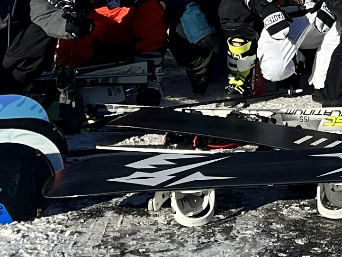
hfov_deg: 14.4
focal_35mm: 134
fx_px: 1324
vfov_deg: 10.1
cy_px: -297
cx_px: 361
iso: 80
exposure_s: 1/5263
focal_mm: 6.86
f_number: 1.78
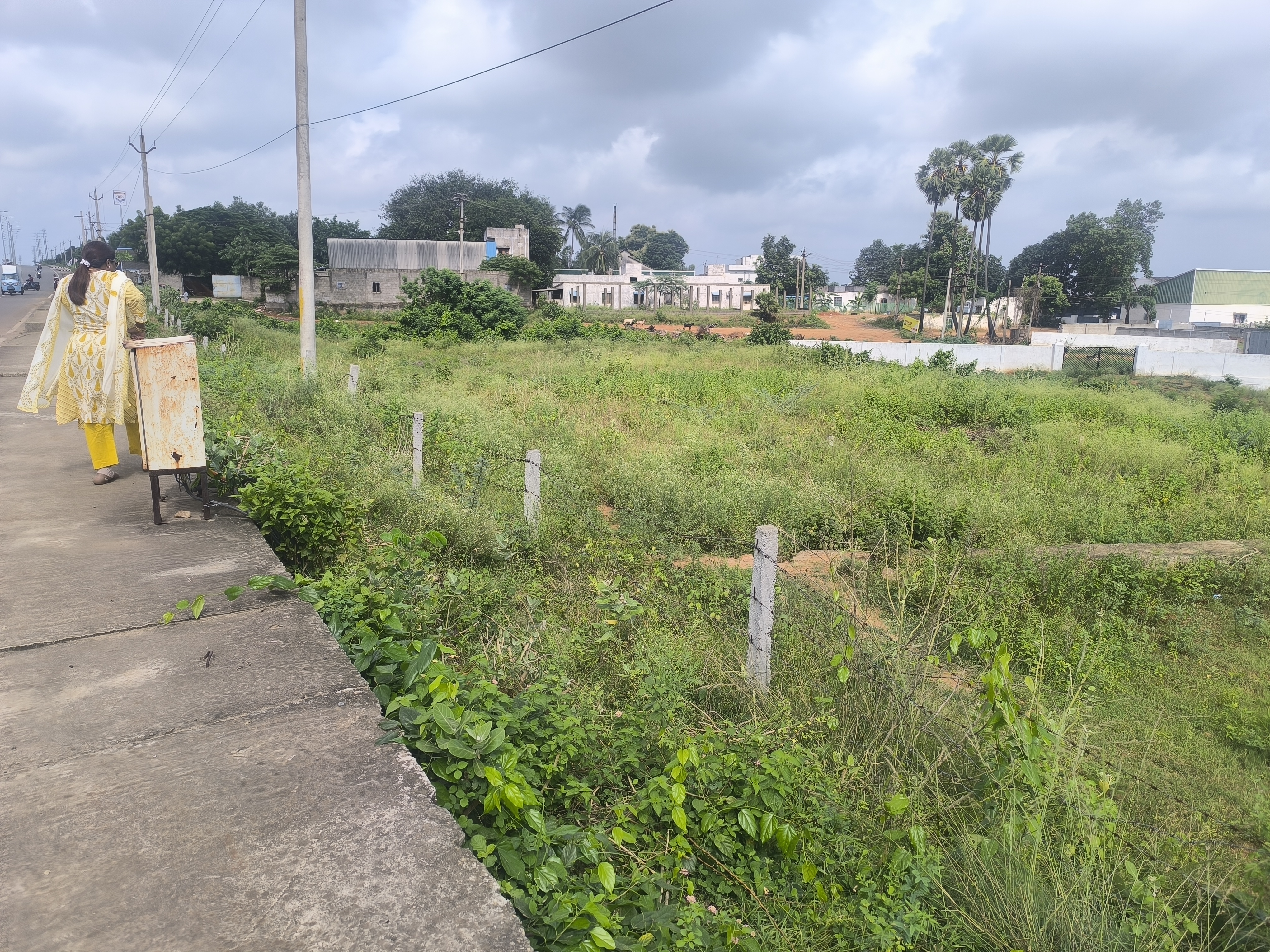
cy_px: 476
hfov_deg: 73.9
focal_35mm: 23
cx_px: 635
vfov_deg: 58.9
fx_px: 844
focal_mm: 6.14
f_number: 1.65
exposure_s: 1/824
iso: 50
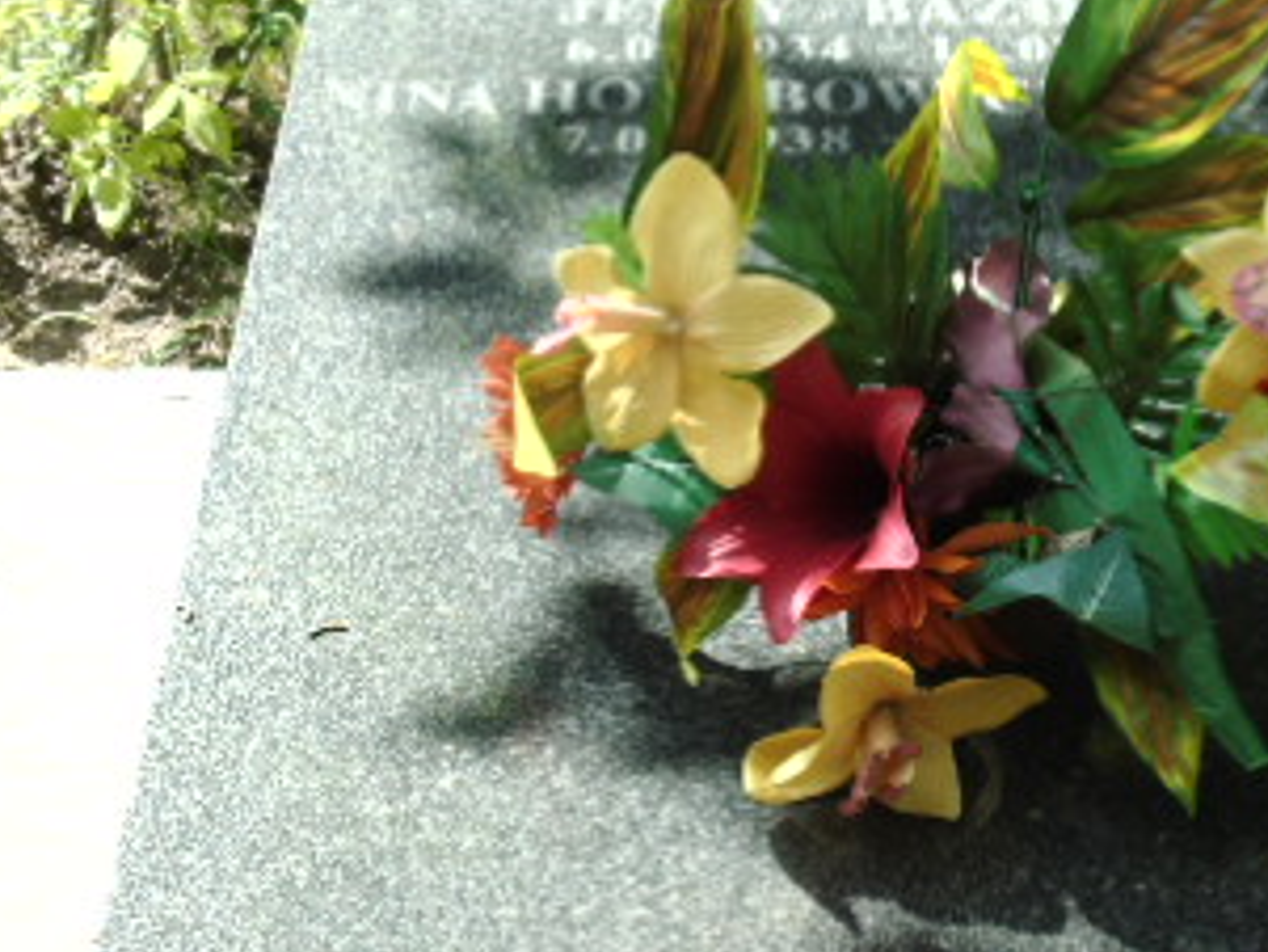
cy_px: 586
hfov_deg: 22.8
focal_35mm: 85
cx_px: 923
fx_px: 3115
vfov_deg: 17.4
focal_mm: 7.1
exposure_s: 1/320
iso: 80
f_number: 3.9
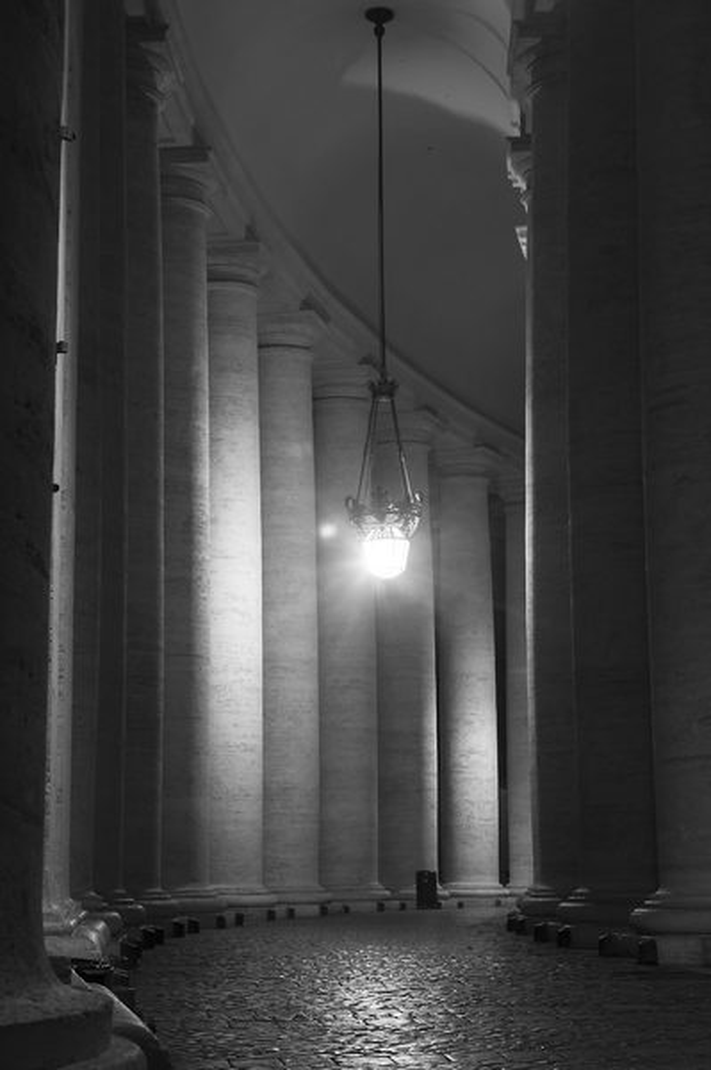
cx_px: 356
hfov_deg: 20.1
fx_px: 2003
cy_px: 535
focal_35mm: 68
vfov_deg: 29.9
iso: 100
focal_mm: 45
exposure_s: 2
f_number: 9
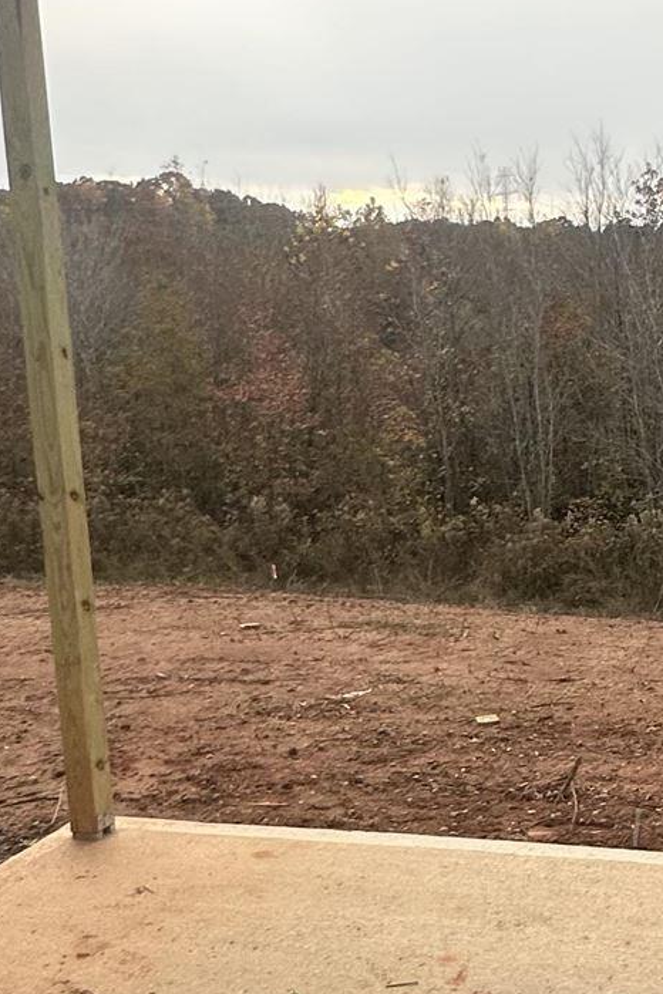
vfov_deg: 41.1
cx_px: 652
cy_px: 508
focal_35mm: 48
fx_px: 1326
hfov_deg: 26.7
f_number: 2.2
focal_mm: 2.22
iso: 100
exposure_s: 1/99
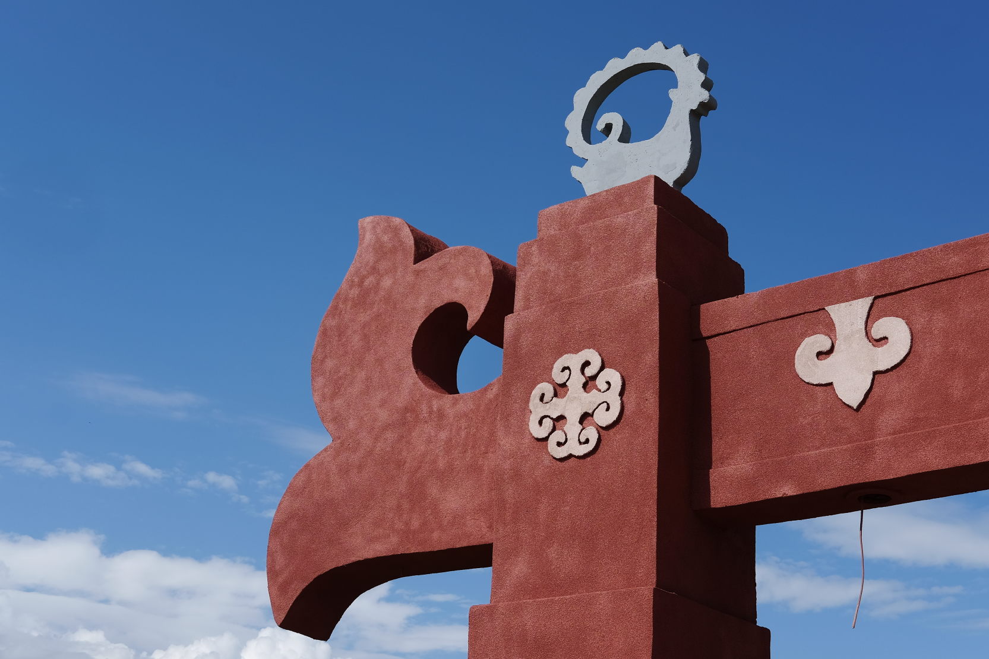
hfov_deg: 37.5
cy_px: 330
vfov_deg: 25.5
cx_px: 494
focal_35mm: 53
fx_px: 1456
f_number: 9
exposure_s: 1/450
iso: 200
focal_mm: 35
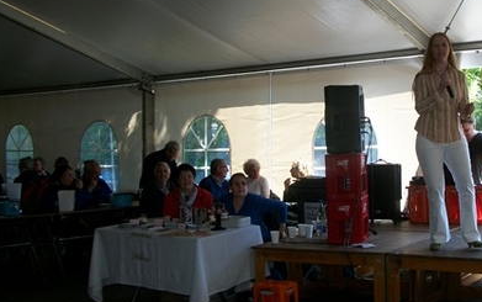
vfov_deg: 24.8
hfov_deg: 38.1
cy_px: 111
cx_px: 344
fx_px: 684
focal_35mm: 52
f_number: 2.9
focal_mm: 5.7
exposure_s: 1/125
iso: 80
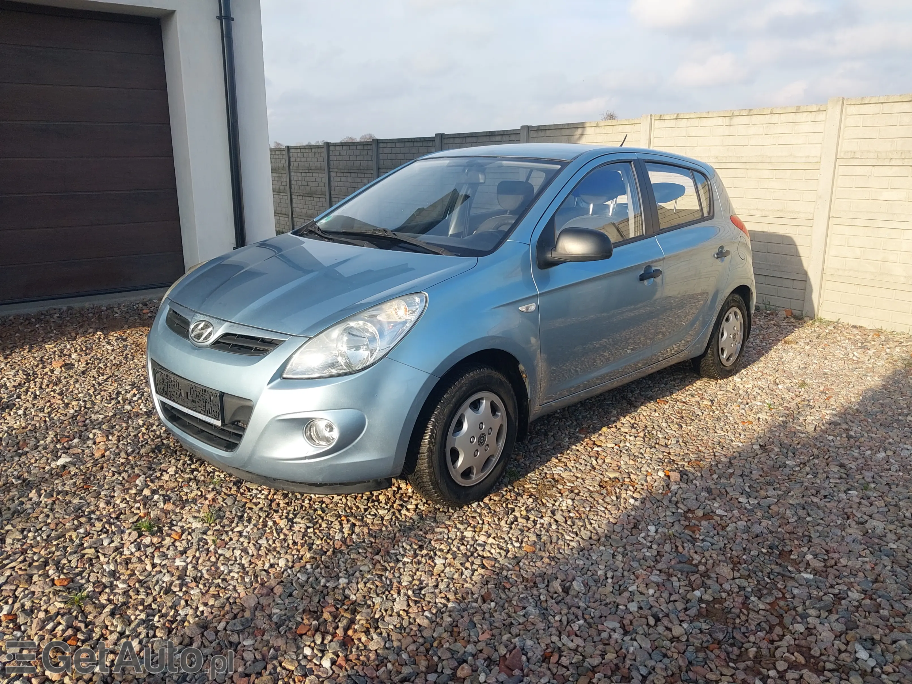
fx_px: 790
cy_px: 342
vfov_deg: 46.8
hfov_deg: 60.0
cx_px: 456
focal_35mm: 30
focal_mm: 4.6
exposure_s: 1/340
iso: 20
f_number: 1.8
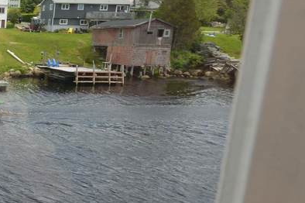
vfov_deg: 25.1
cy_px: 129
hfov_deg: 28.6
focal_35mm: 54
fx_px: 454
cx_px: -115
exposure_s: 1/200
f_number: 8
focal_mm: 11
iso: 100
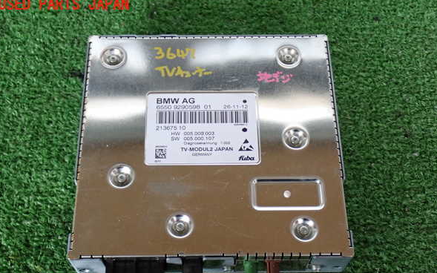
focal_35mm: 54
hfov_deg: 37.5
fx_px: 643
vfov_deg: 23.9
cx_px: 217
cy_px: 162
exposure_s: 1/50
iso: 400
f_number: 3.2
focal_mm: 9.01
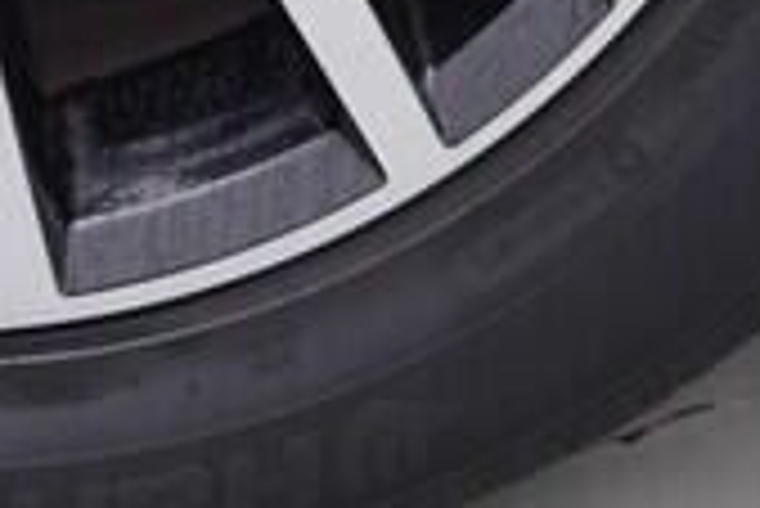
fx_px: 4606
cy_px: -834
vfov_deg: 6.0
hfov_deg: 9.3
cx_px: -112
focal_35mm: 218
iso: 125
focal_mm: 24
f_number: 3.2
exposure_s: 1/50
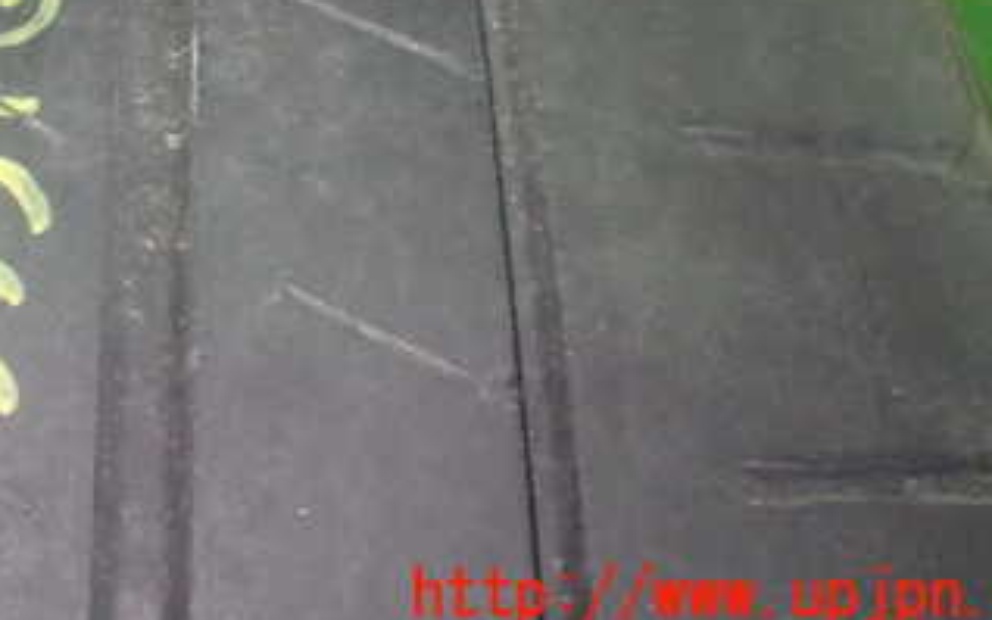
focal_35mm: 64
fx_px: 1731
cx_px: 181
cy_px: -65
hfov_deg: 31.1
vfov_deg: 19.5
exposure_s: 1/30
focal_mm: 5.79
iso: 800
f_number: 2.4
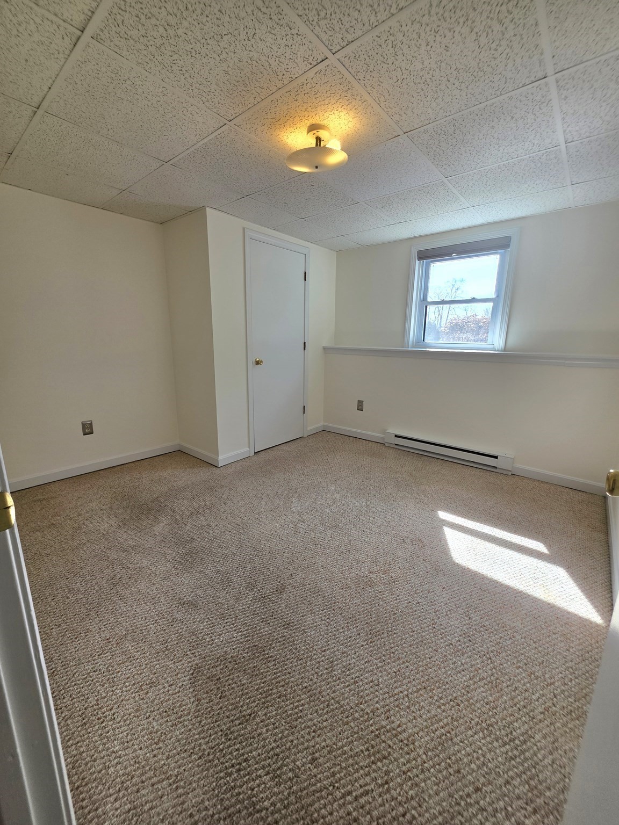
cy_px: 412
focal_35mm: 13
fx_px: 310
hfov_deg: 89.9
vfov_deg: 106.2
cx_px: 310
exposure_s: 1/120
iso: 32
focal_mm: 2.2
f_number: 1.9
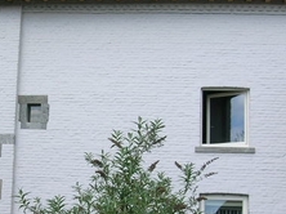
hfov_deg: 21.3
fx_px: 759
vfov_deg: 16.0
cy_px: 134
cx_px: 97
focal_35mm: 92
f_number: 4.9
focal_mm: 5.7
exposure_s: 1/226
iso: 50
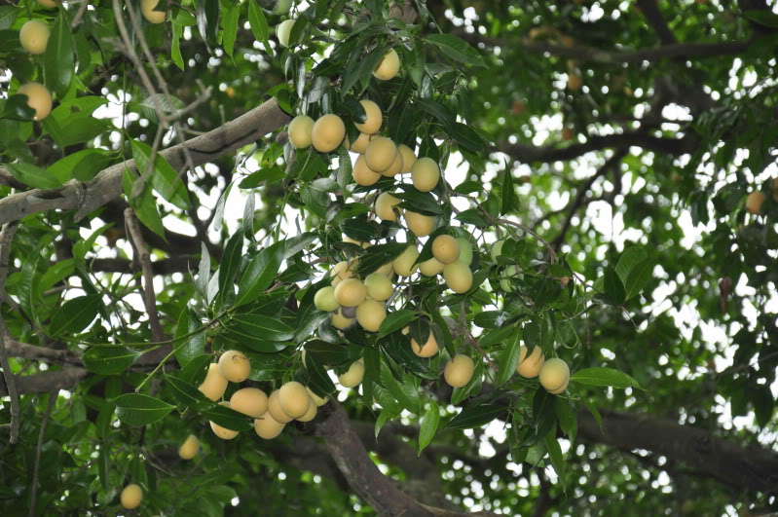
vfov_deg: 9.3
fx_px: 3174
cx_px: 389
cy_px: 258
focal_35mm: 147
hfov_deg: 14.0
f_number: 5.6
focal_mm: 98
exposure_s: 1/80
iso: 200
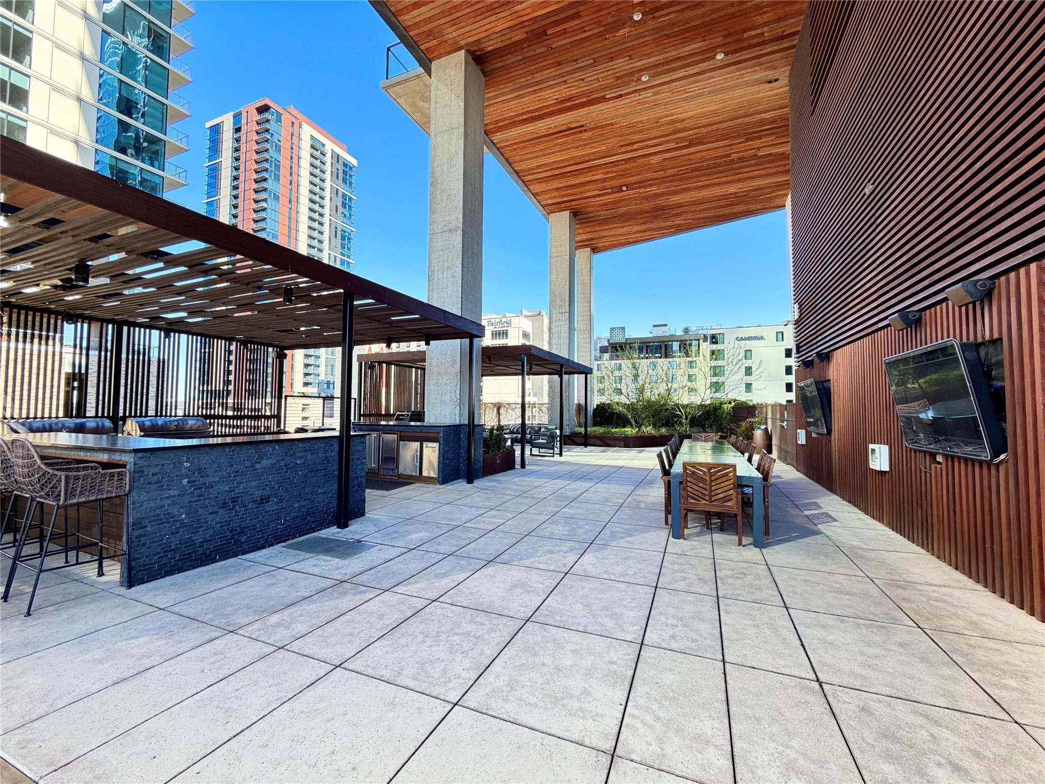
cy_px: 392
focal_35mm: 14
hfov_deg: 102.1
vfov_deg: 85.7
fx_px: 423
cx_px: 522
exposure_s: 1/144
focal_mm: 2.22
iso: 64
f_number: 2.2
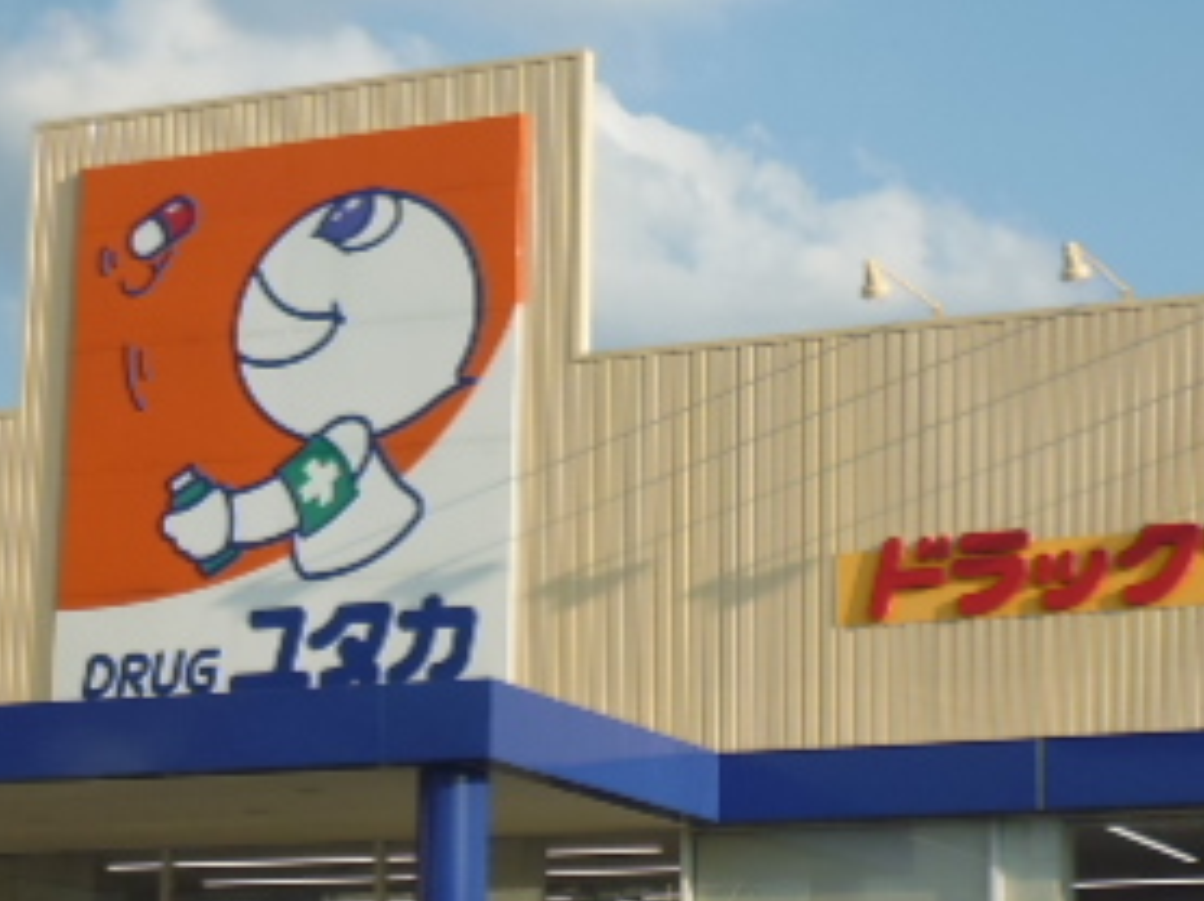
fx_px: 3684
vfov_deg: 13.9
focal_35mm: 106
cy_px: 494
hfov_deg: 18.5
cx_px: 719
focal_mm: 8.1
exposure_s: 1/80
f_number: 11
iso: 100
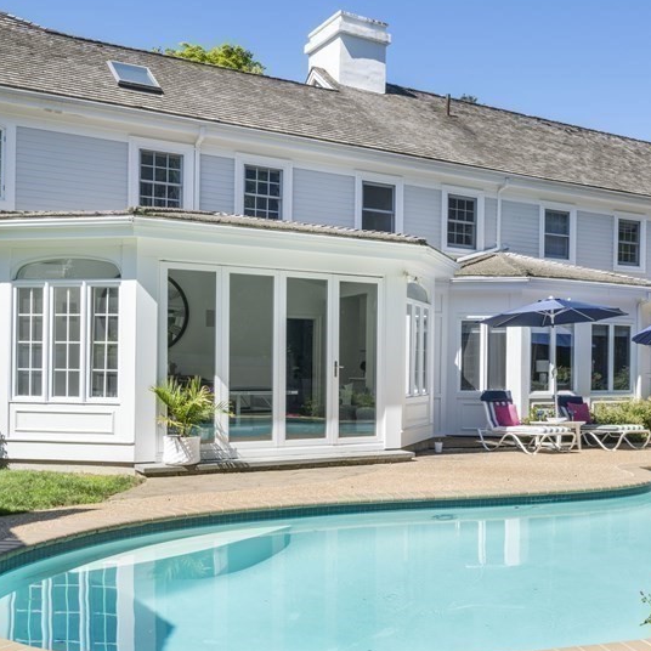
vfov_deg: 42.8
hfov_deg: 42.3
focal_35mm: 39
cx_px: 435
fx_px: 830
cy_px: 314
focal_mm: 24
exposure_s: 1/200
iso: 100
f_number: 11
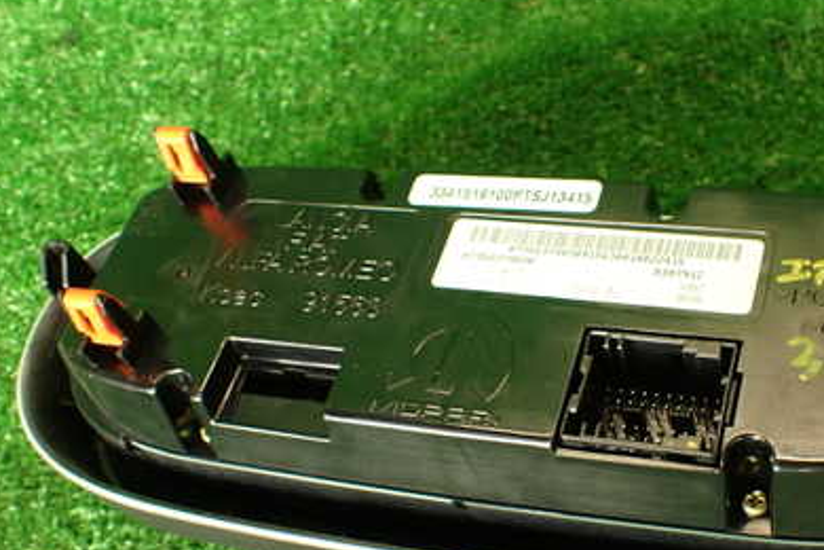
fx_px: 1099
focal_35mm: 48
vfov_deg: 27.8
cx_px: 587
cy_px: 393
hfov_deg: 40.3
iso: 200
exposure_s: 1/40
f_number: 2.3
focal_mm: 5.4
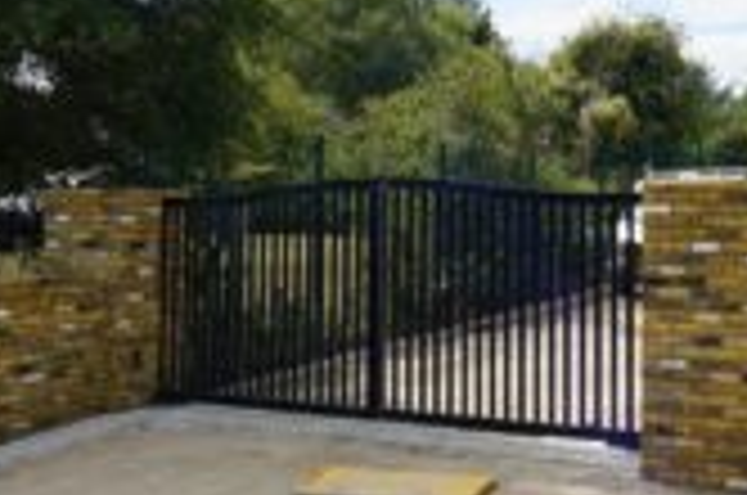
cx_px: 450
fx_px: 1201
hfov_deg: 34.4
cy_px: 216
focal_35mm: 58
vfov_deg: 23.3
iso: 100
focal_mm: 16
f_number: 14
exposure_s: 1/80
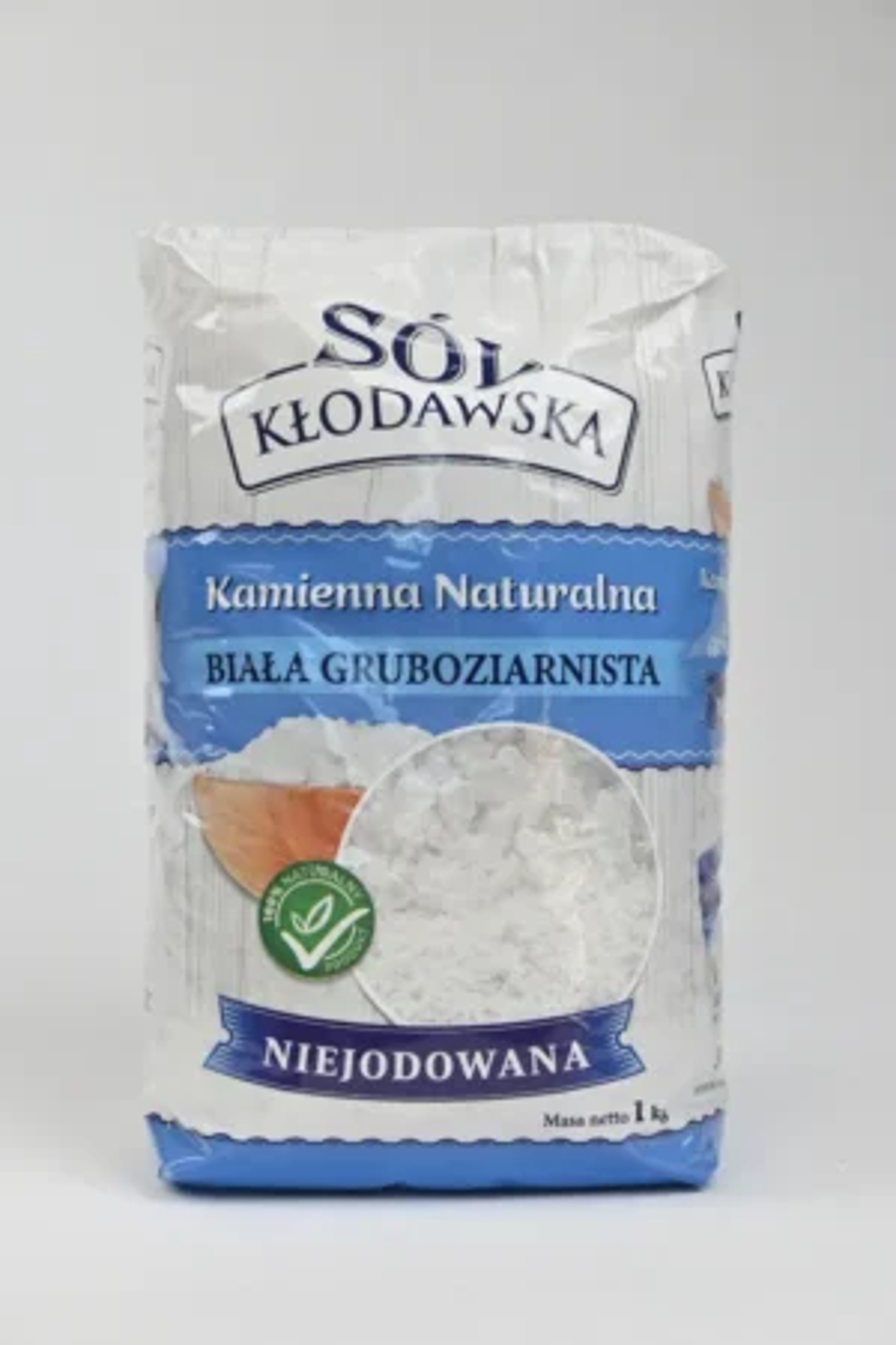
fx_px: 1820
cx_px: 448
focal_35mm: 49
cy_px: 672
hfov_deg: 27.7
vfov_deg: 40.5
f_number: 6.3
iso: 320
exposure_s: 1/160
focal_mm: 32.5
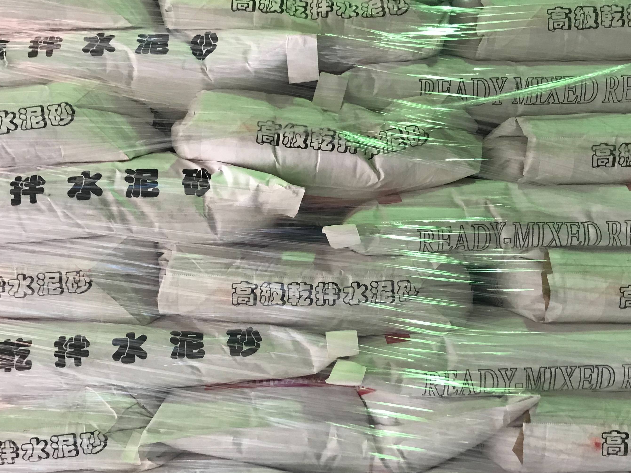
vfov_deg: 34.2
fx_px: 766
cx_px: 308
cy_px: 282
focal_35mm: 42
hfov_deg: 44.8
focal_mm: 3.99
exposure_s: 1/30
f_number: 1.8
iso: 40
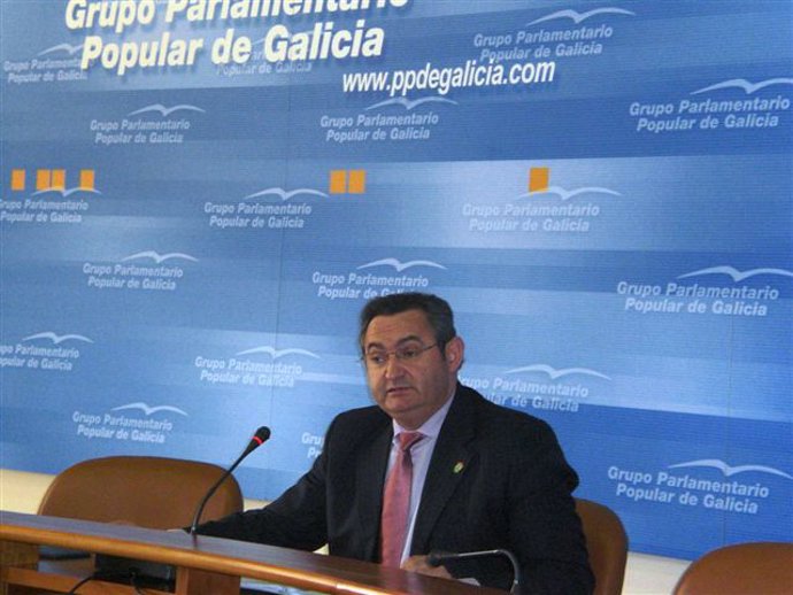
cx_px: 396
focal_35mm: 94
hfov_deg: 20.9
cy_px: 298
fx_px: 2154
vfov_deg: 15.7
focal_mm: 16.51
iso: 200
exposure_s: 1/60
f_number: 5.4
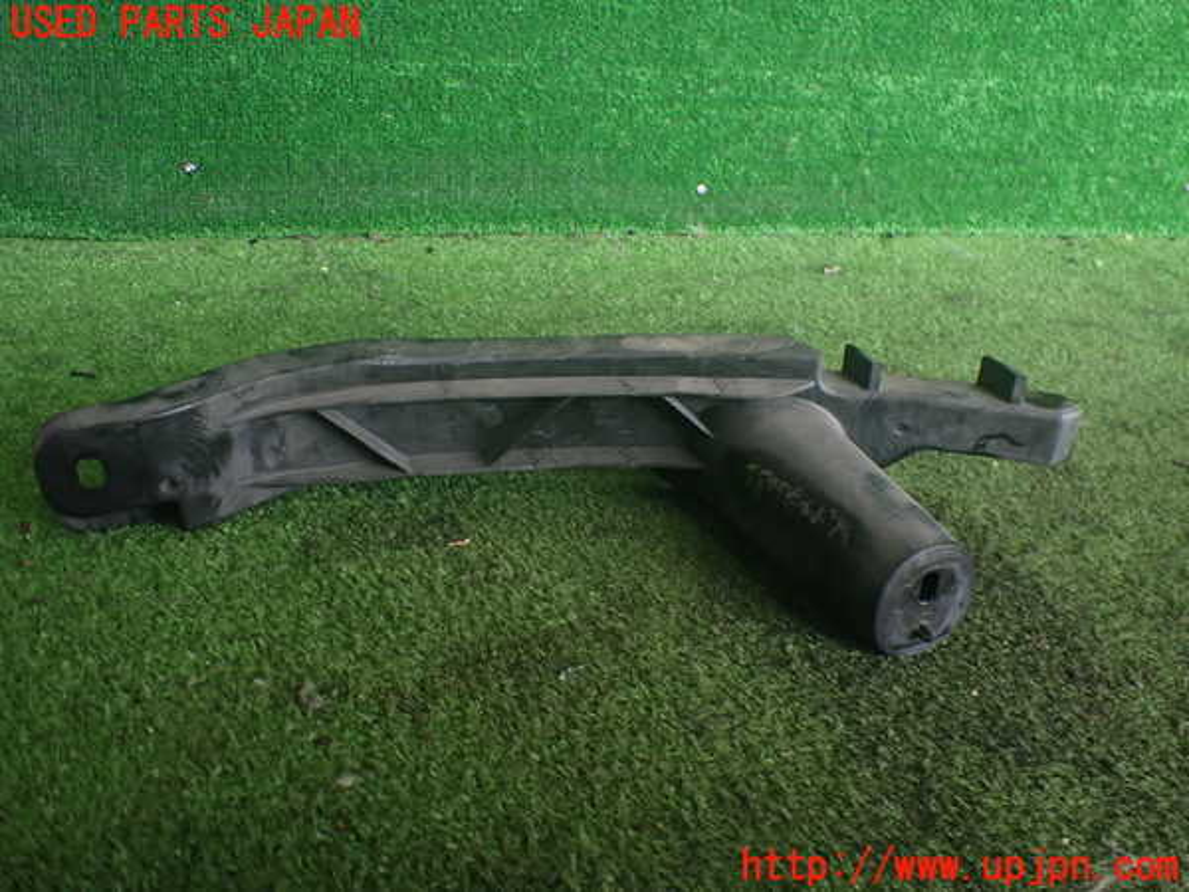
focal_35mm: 30
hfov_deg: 60.0
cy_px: 446
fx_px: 1030
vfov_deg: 46.8
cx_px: 594
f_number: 2.3
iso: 250
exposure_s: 1/125
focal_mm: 5.4
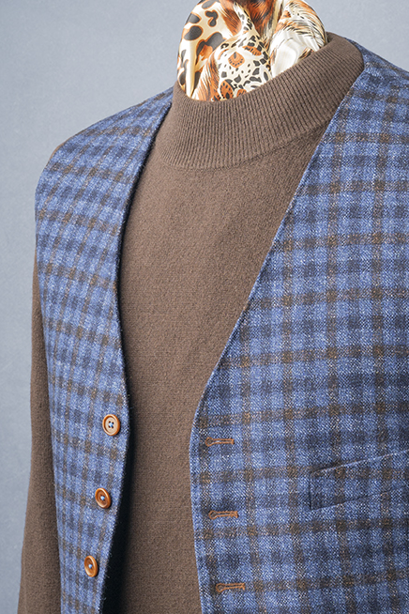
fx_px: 2471
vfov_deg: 14.1
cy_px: 510
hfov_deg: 9.4
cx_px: 328
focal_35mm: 145
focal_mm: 53
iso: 200
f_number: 8
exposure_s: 1/250
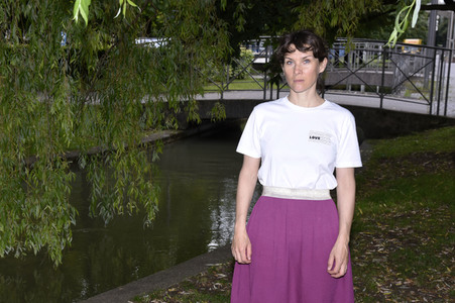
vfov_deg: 27.0
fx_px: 631
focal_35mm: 50
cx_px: 228
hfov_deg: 39.6
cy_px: 152
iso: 500
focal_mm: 50
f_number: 8
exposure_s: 1/160
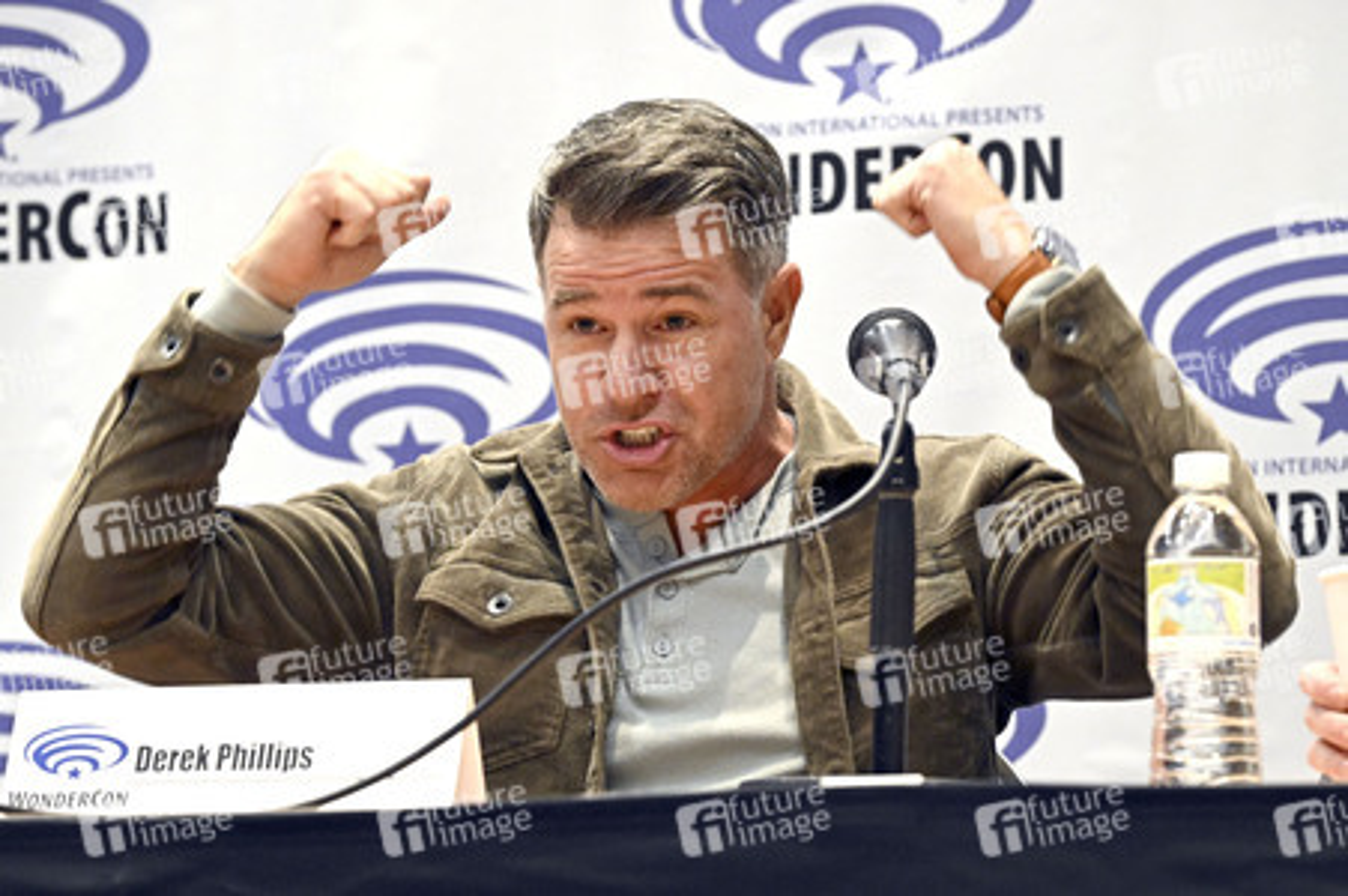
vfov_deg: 11.4
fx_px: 4490
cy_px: 448
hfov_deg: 17.1
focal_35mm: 120
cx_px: 674
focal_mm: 120
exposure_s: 1/80
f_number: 5.6
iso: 6400
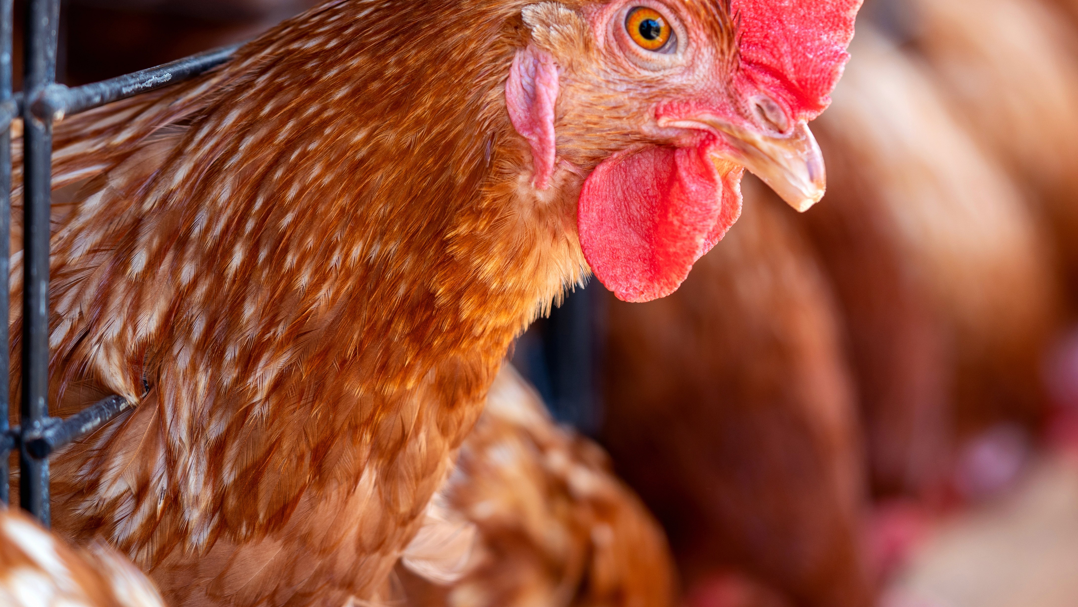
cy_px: 152
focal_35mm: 172
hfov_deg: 12.5
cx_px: 666
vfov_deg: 7.1
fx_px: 4917
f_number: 3.5
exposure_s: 1/80
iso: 160
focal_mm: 90
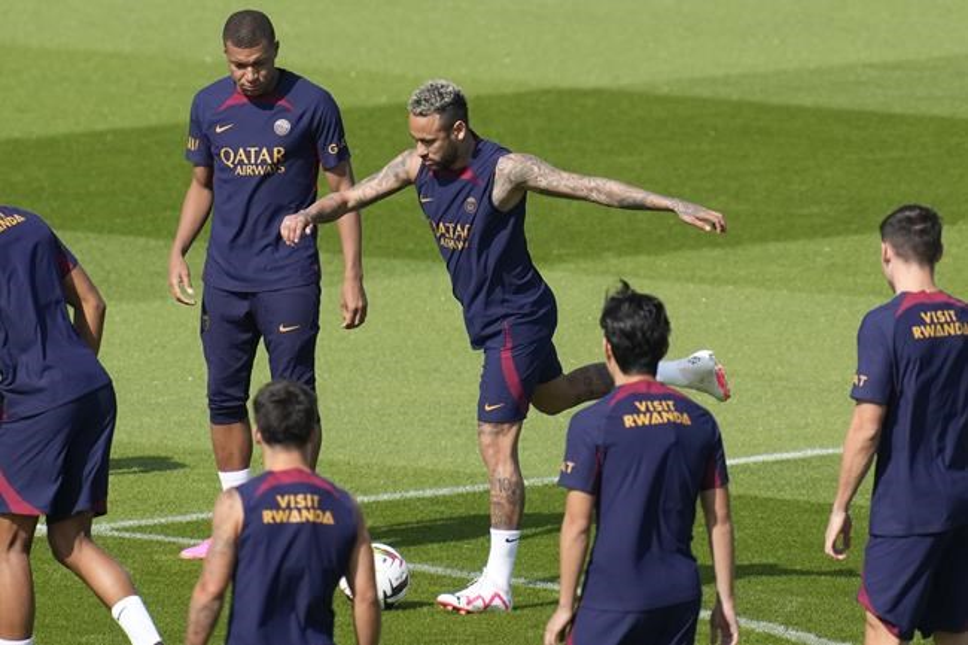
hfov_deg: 2.5
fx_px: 22580
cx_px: 484
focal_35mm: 840
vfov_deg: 1.6
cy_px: 322
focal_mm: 560
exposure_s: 1/5000
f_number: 5
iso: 1000
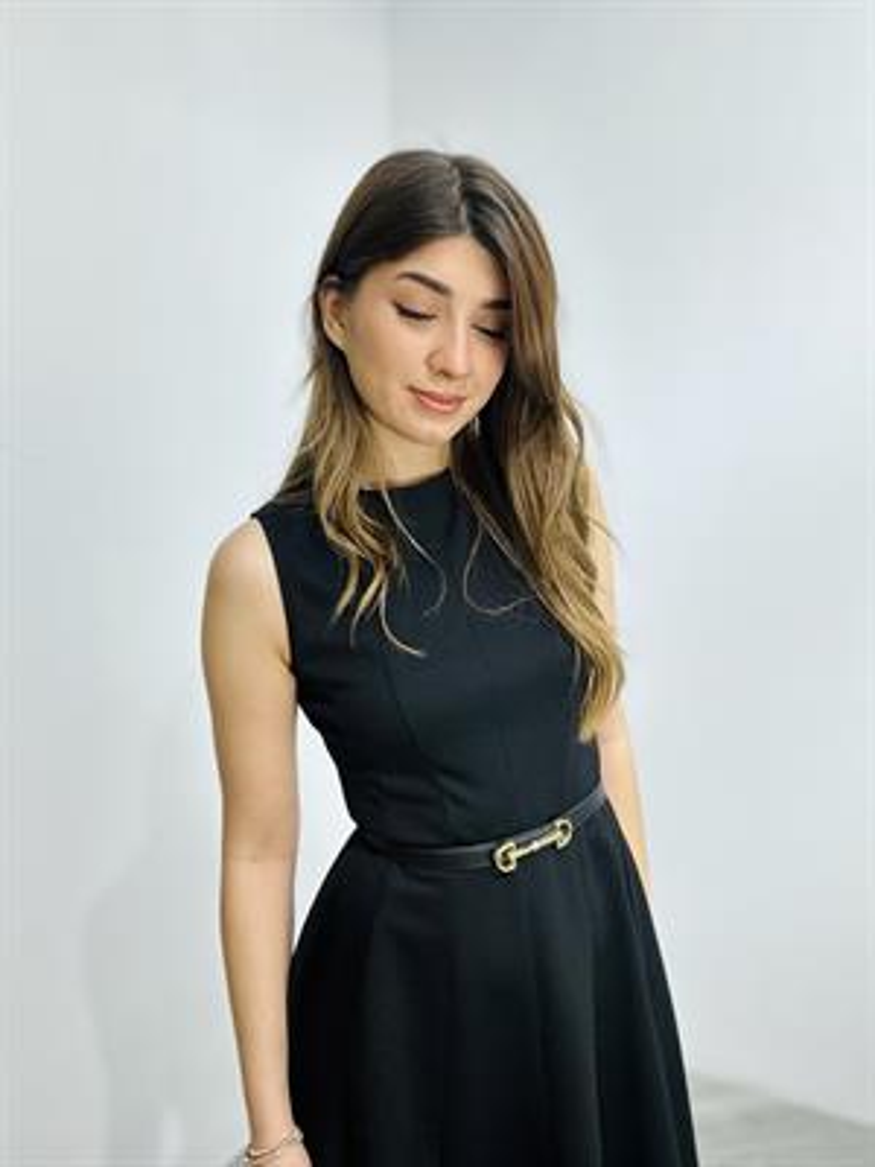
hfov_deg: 46.8
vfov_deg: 60.0
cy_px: 584
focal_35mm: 30
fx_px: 1011
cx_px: 438
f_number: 1.9
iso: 32
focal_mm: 2.69
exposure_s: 1/100
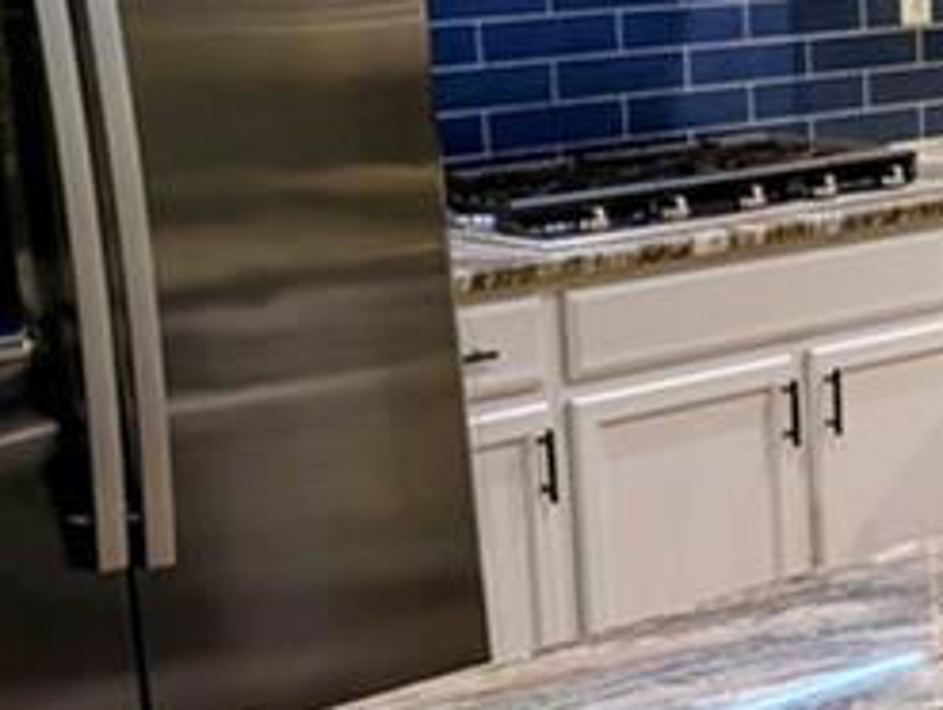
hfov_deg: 18.7
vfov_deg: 15.0
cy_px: 366
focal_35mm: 99
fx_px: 2701
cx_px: 1145
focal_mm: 6.9
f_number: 1.68
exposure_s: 1/120
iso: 27
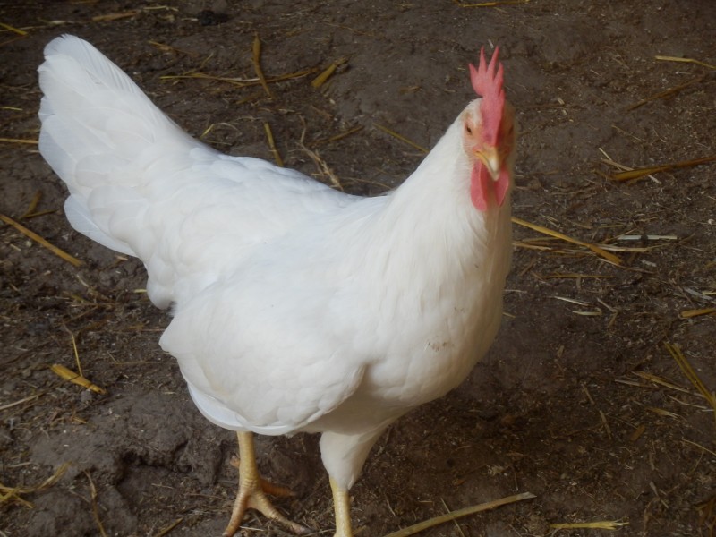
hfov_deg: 10.9
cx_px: 358
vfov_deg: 8.2
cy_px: 268
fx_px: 3744
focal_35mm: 181
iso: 200
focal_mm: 32
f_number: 5.9
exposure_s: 1/100
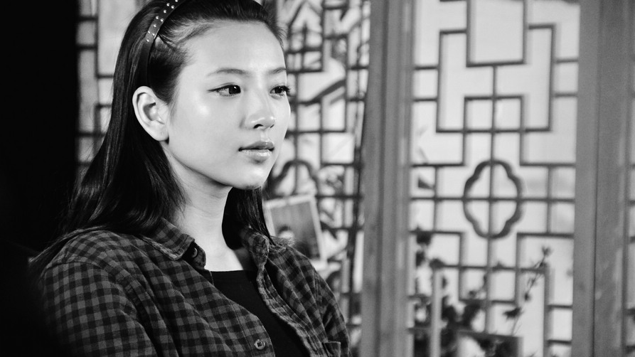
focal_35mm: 155
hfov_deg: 13.9
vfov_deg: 7.8
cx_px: 319
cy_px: 150
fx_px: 2609
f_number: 5.6
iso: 1250
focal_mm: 98
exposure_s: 1/200
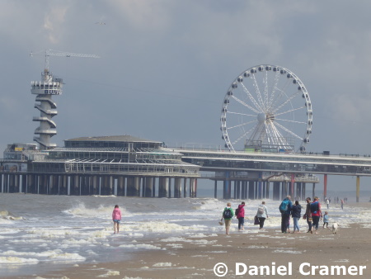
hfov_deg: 6.6
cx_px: 186
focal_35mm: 300
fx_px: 3217
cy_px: 140
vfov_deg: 5.0
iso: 80
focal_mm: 53.8
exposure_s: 1/500
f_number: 5.8
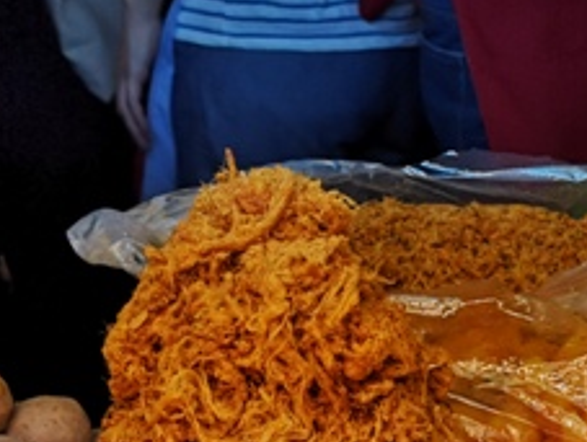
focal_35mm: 95
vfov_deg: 14.5
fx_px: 1614
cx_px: 763
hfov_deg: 19.1
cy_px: 680
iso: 50
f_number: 1.8
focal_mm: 3.95
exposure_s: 1/378
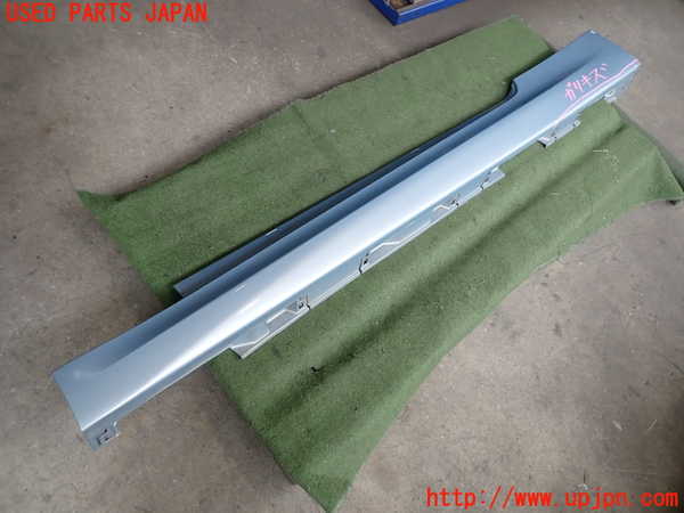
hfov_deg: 69.4
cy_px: 256
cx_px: 342
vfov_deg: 54.9
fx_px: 494
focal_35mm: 25
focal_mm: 4.5
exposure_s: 1/125
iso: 125
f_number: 2
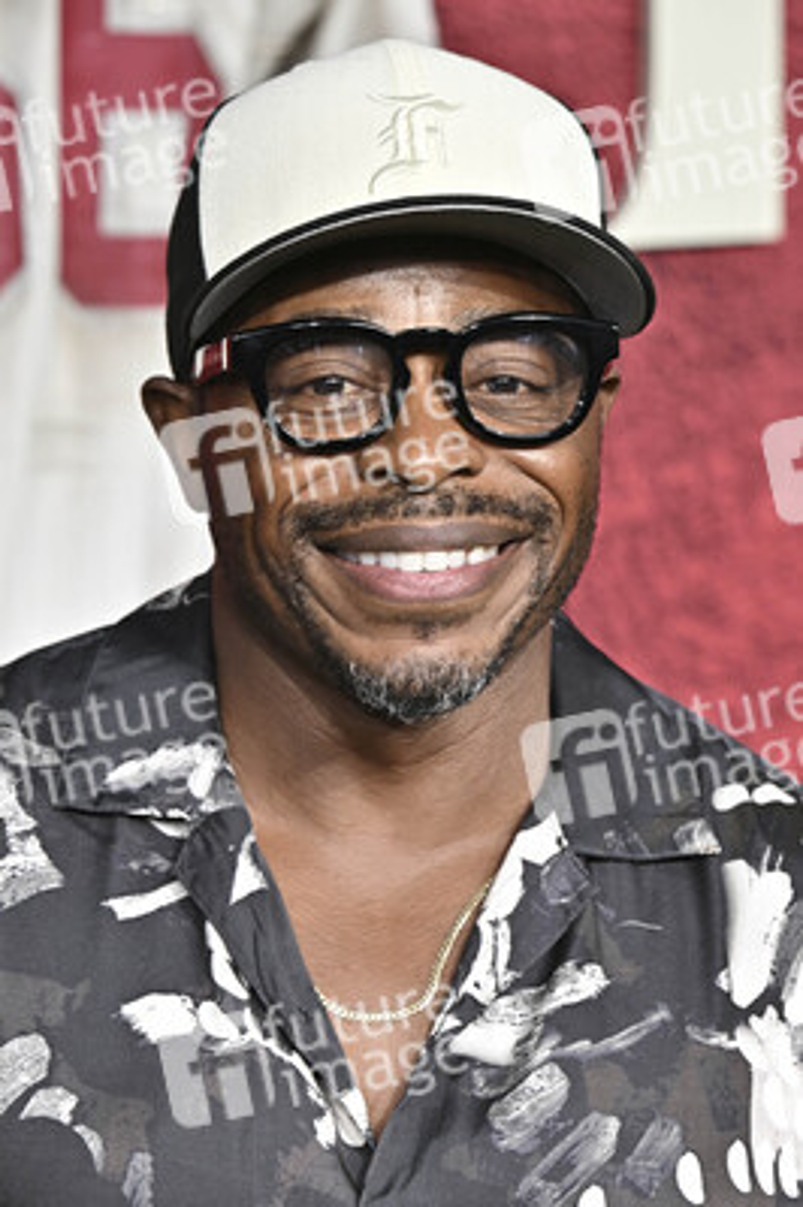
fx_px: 4658
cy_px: 604
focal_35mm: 139
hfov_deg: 9.9
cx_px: 402
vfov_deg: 14.8
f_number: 6.3
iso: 320
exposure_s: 1/400
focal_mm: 139
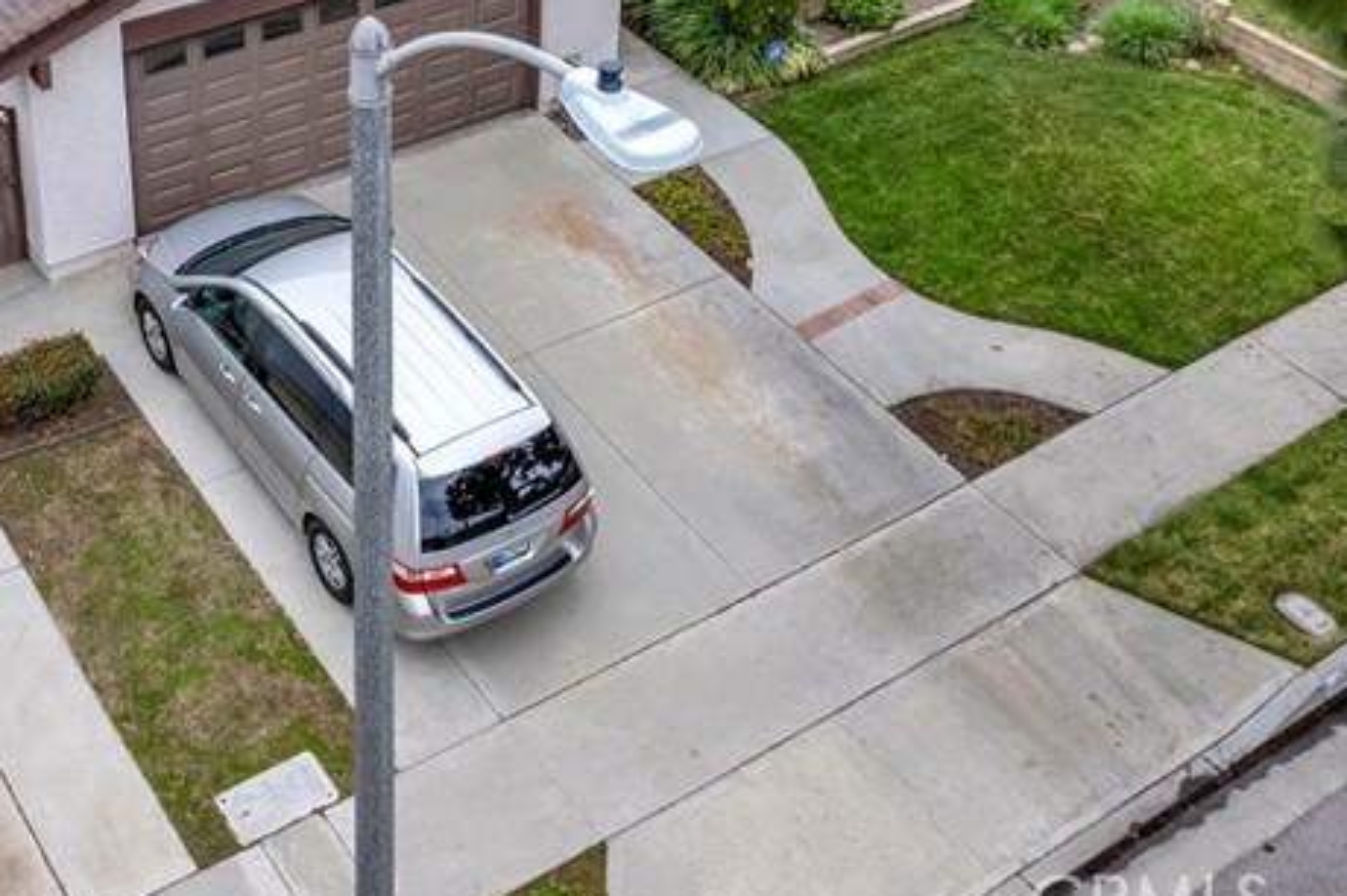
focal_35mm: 49
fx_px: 1832
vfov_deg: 25.7
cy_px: -56
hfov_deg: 39.5
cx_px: 375
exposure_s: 1/25
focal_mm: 8.38
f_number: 2.8
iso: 100
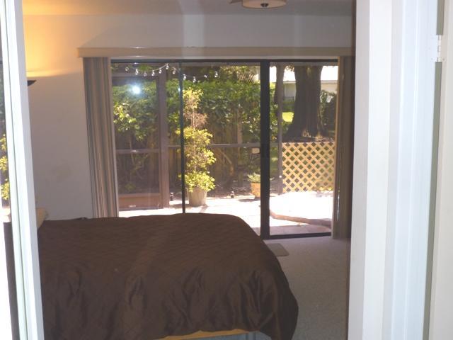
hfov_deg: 46.8
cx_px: 226
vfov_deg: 36.0
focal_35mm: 40
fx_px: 523
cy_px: 170
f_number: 3.3
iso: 100
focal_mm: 5.2
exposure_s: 1/30
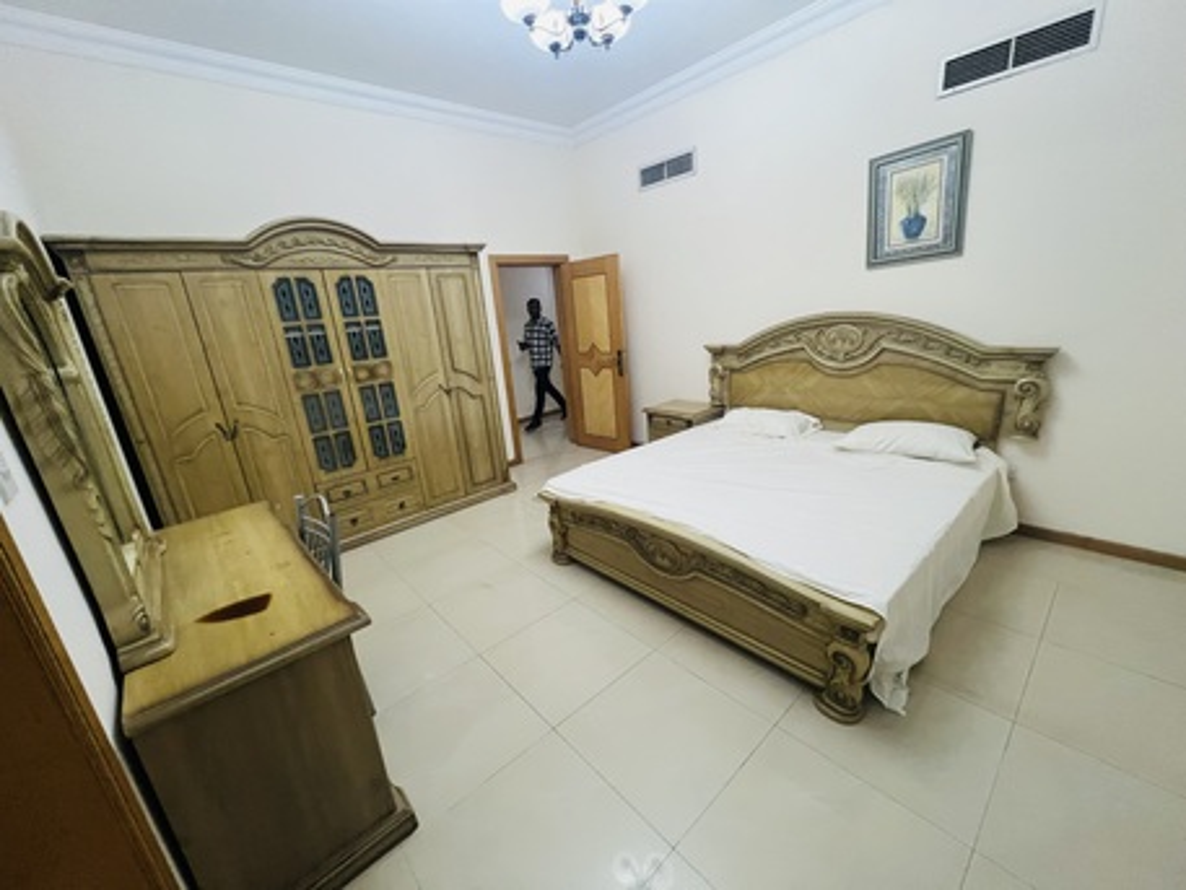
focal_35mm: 13
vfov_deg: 89.9
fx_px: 446
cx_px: 593
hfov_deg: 106.2
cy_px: 445
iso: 250
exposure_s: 1/50
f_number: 1.8
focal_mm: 1.57
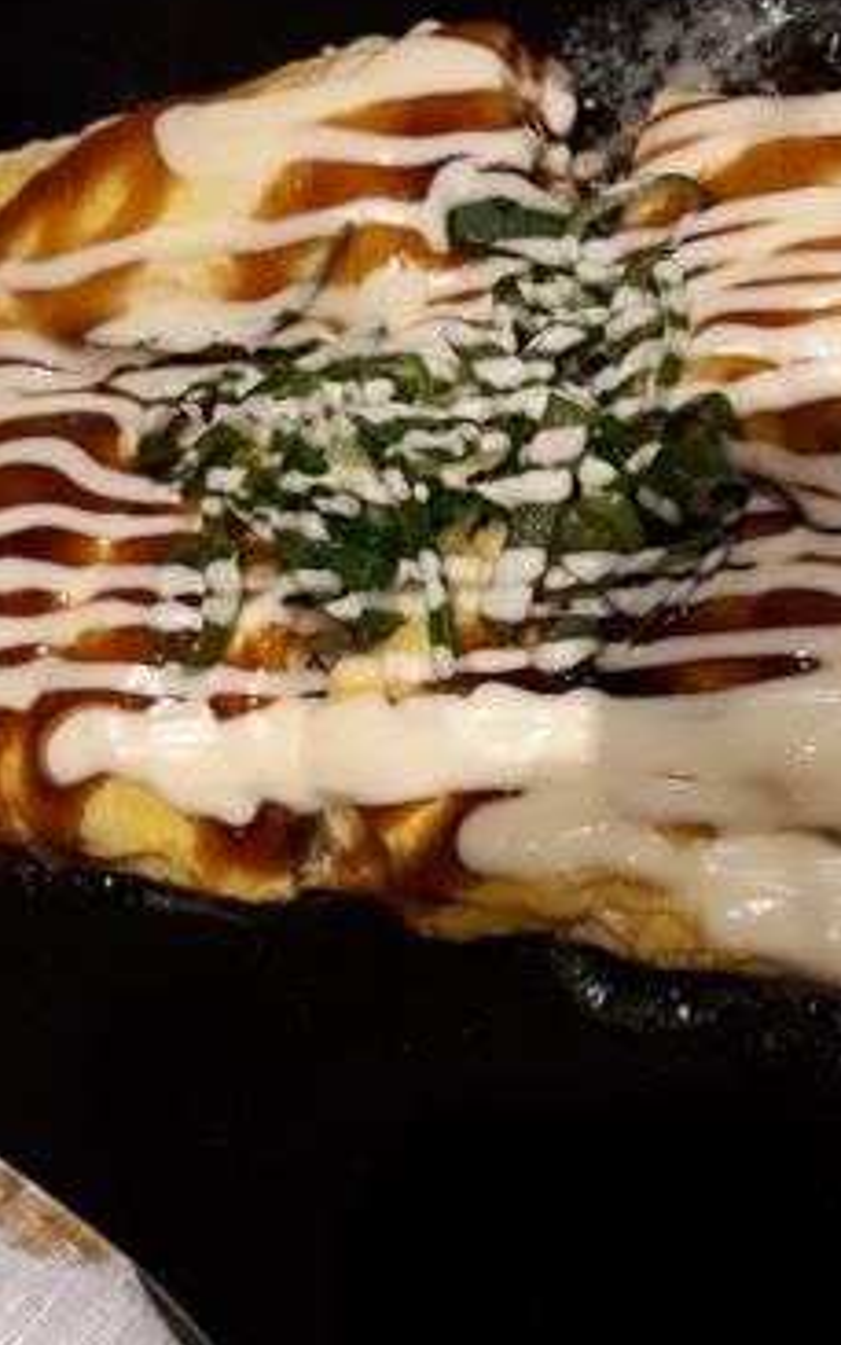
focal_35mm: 50
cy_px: 650
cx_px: 404
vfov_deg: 40.3
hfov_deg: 25.9
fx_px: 1832
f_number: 1.7
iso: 100
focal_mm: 3.71
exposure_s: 1/40
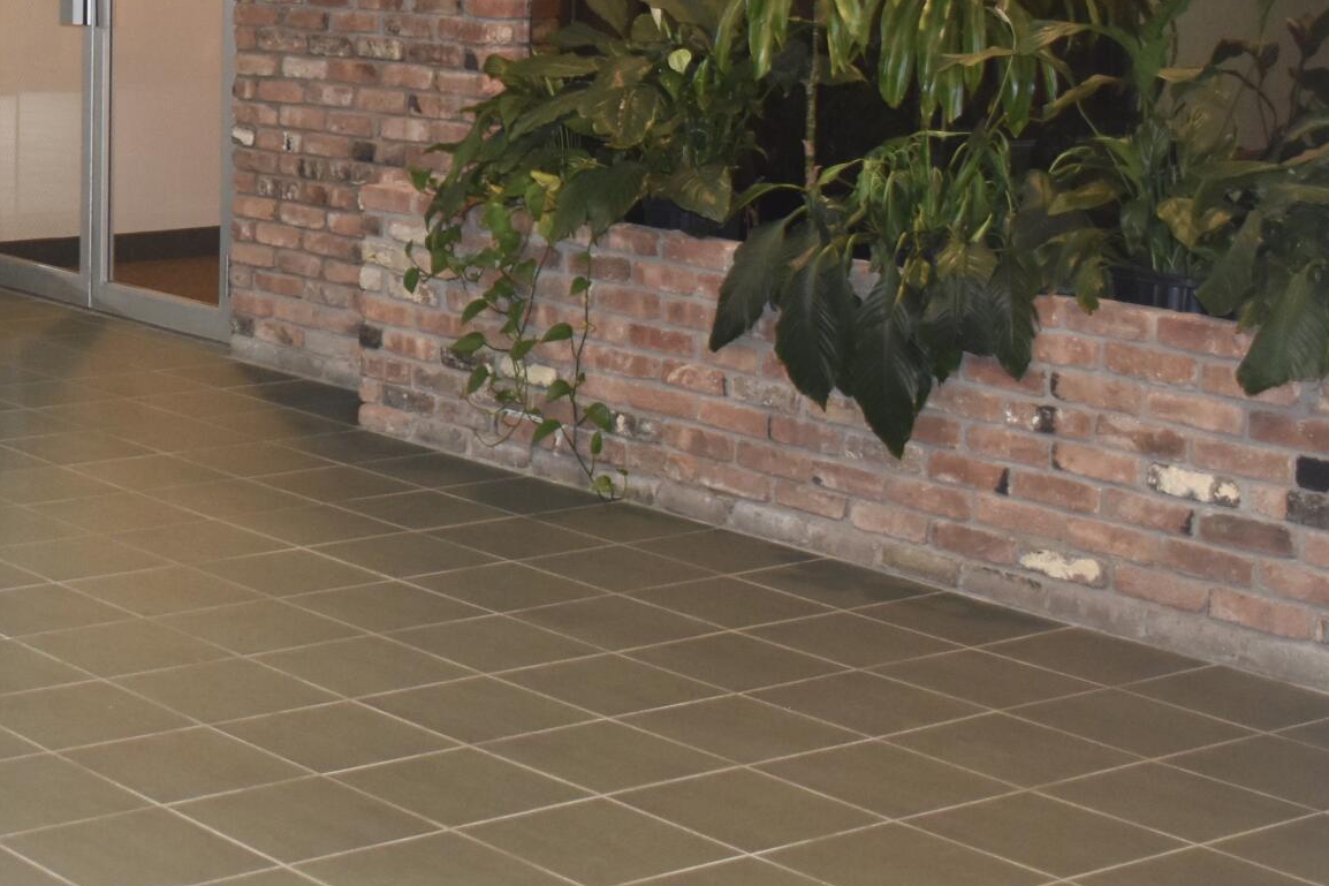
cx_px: -99
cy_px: 54
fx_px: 2879
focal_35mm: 78
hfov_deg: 24.4
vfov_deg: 17.2
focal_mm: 20
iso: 900
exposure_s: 1/60
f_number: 3.5
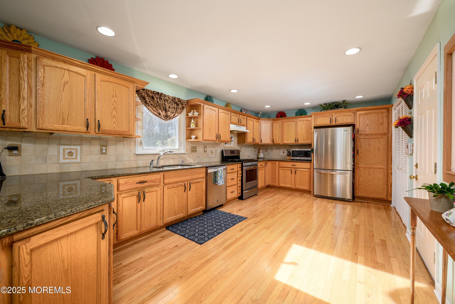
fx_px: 177
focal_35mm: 14
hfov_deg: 104.2
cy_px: 152
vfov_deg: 81.2
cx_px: 228
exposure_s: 1/125
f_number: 8
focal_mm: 14
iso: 320
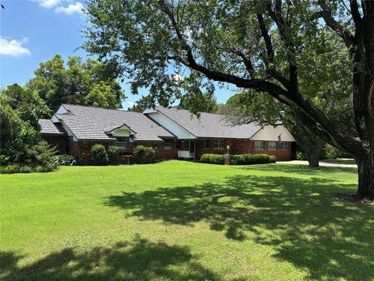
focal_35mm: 26
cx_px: 187
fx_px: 281
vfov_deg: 53.1
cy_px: 140
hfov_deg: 67.3
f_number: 1.6
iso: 50
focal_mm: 5.96
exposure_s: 1/1616
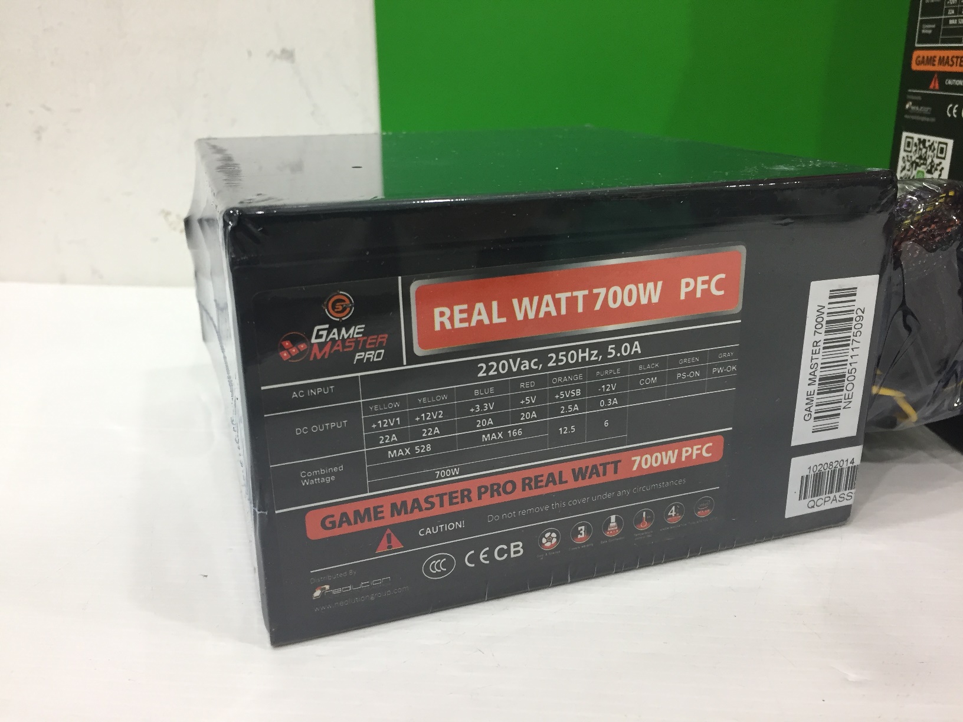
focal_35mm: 29
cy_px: 361
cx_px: 482
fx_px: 807
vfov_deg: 48.2
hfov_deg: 61.7
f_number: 2.2
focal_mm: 4.15
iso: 100
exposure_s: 1/33
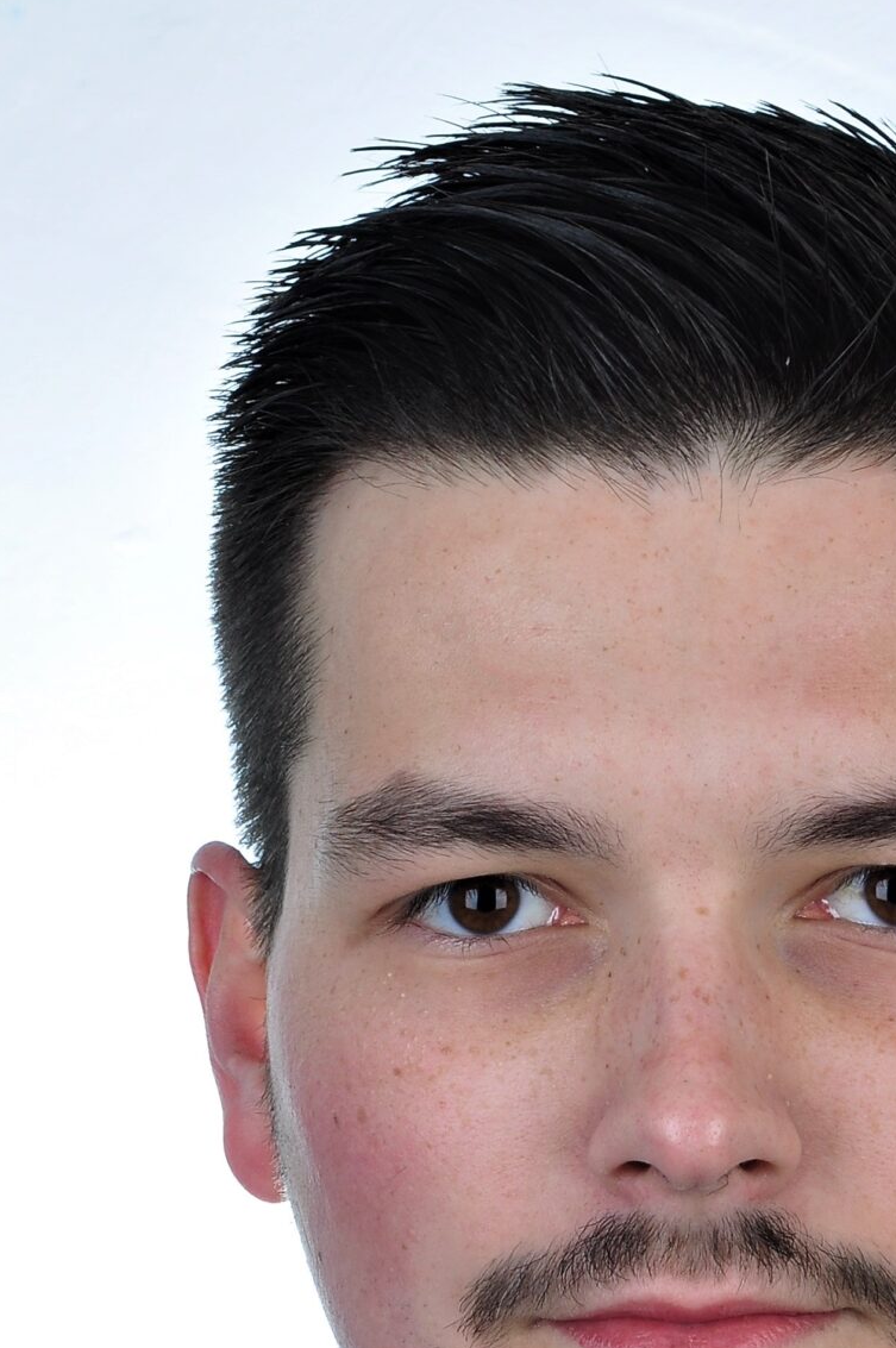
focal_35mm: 254
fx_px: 9507
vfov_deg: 8.1
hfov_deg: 5.4
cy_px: 1060
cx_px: 664
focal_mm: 75
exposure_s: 1/100
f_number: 14
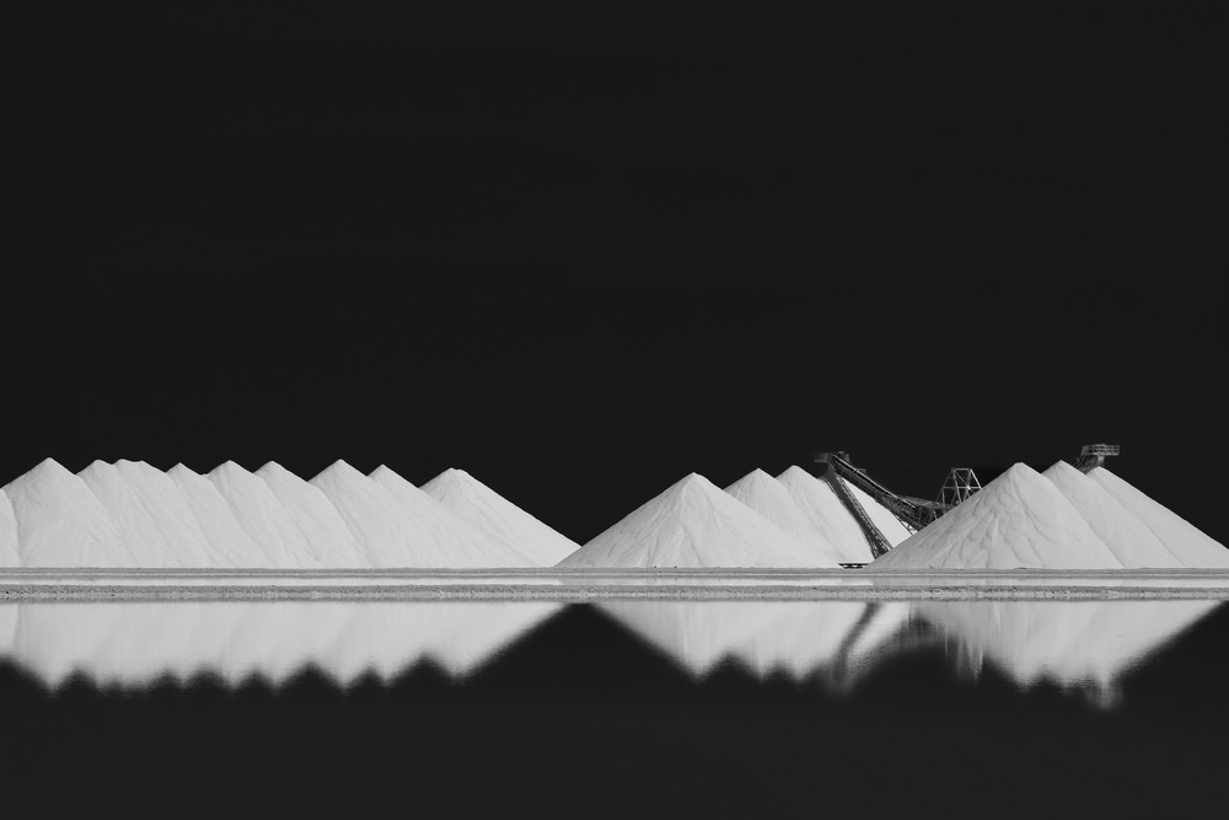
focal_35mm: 166
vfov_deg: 8.3
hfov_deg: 12.4
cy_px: 410
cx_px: 614
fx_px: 5667
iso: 200
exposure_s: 1/640
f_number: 16
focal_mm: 110.6
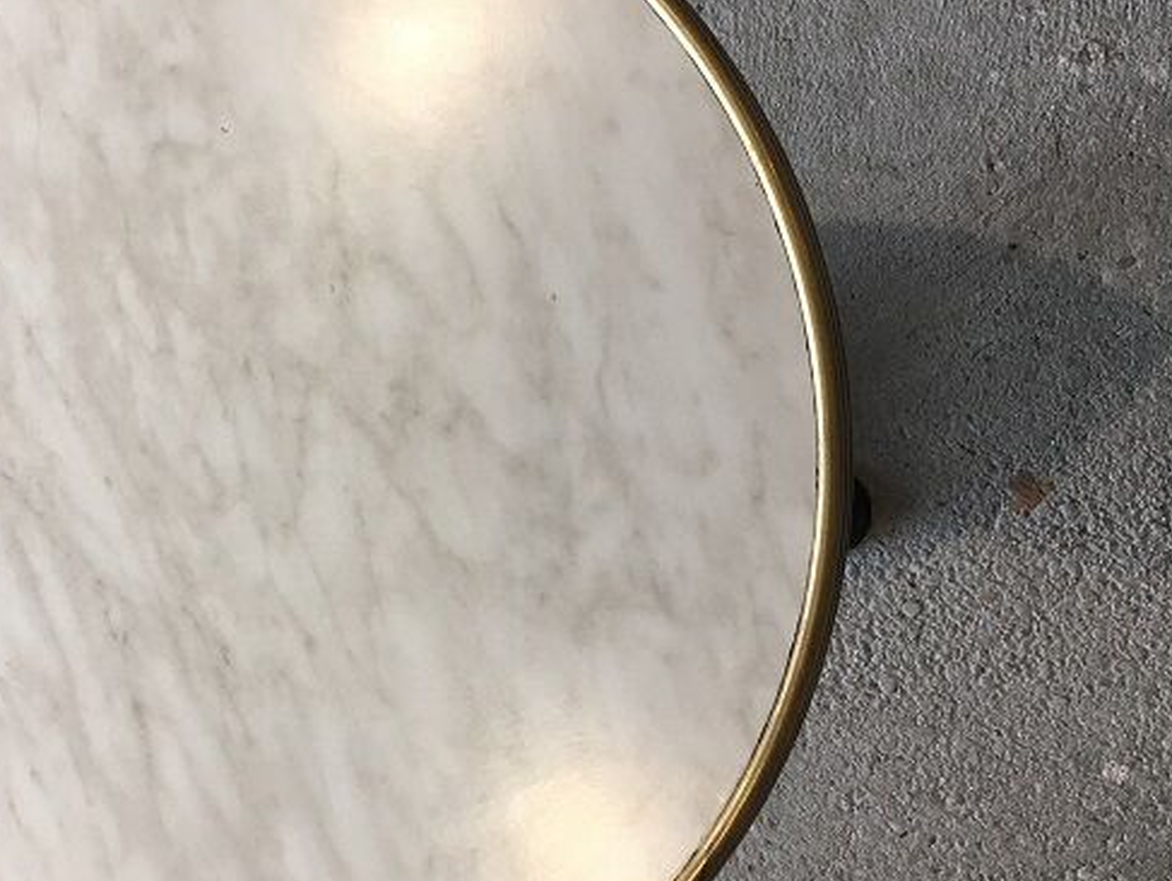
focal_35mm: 48
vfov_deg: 30.3
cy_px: 434
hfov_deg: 39.2
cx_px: 398
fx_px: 1626
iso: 50
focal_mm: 4.15
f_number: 2.2
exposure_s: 1/33
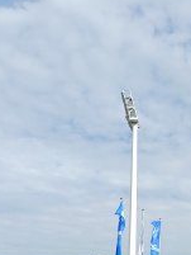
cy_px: 251
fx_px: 412
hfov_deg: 25.5
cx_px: 161
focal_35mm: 56
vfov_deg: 31.9
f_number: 1.8
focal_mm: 4.65
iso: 50
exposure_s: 1/1024
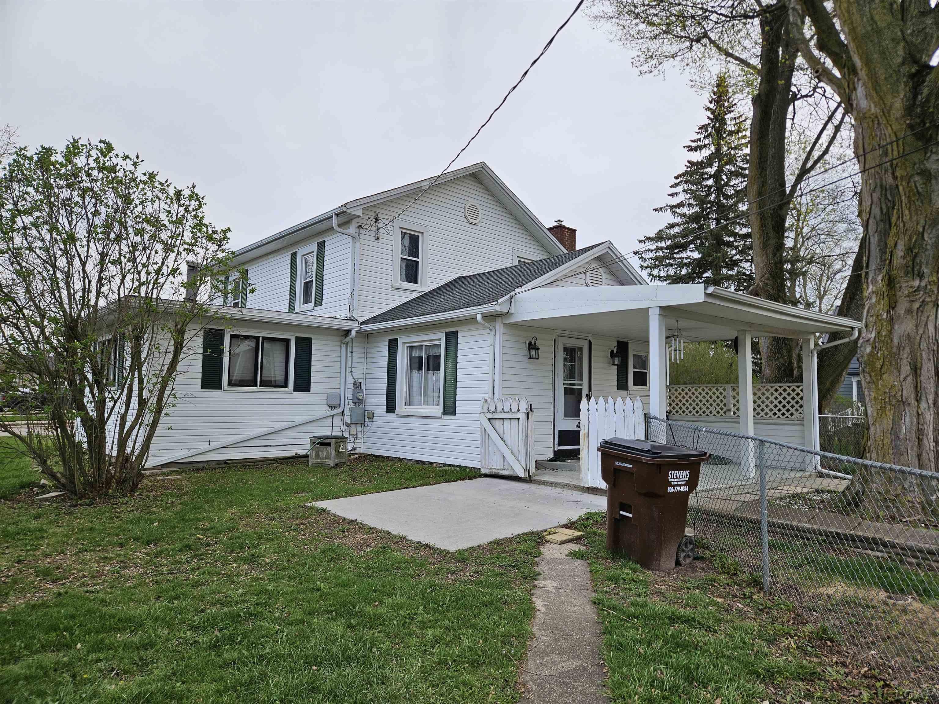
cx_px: 470
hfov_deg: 73.9
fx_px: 624
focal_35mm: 23
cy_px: 352
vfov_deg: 58.9
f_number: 1.8
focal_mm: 5.4
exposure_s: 1/845
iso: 25
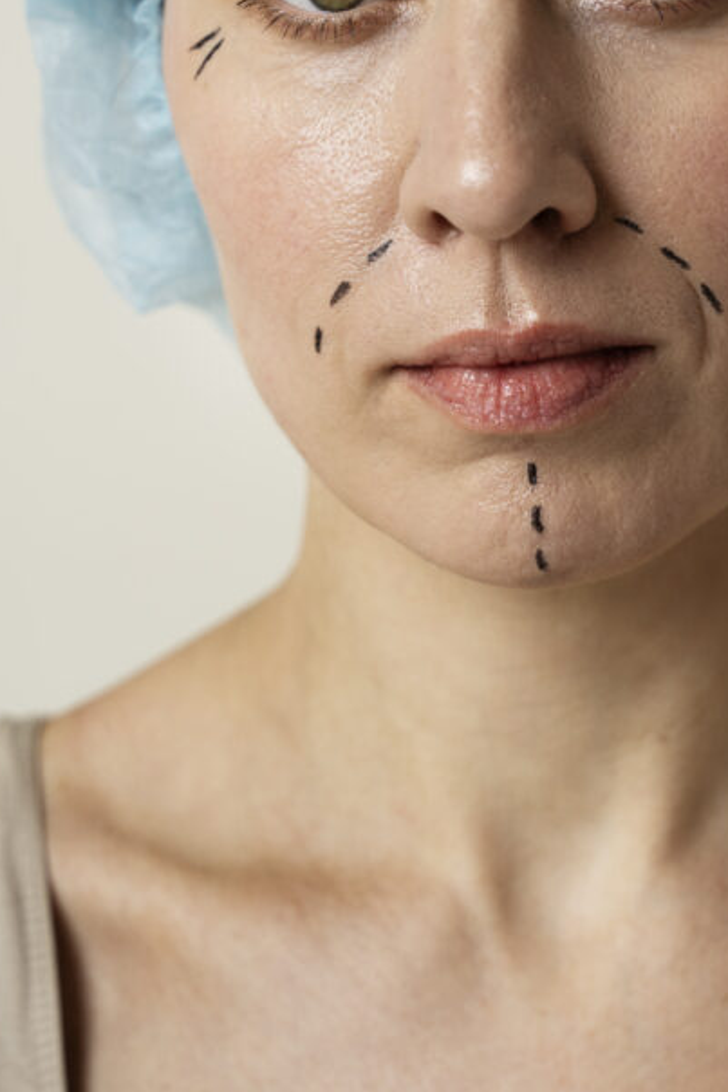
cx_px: 604
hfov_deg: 10.7
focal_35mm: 127
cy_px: 285
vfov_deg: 16.1
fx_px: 3854
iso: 200
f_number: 5
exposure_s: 1/160
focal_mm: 75
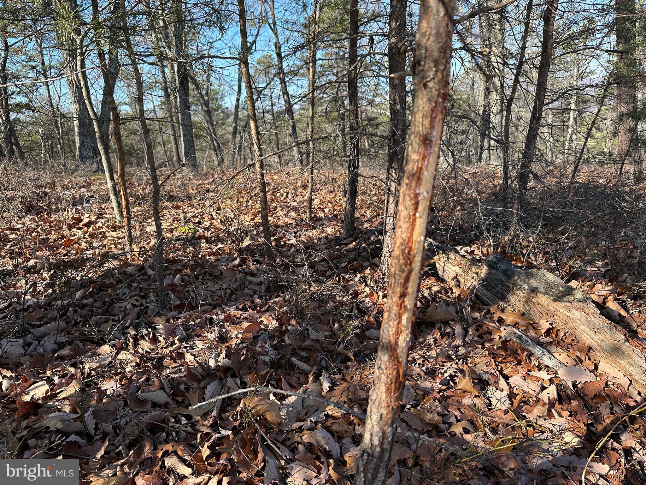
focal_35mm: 24
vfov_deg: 56.8
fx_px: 448
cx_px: 323
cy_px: 242
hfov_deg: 71.6
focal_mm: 6.86
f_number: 1.78
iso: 80
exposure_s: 1/767
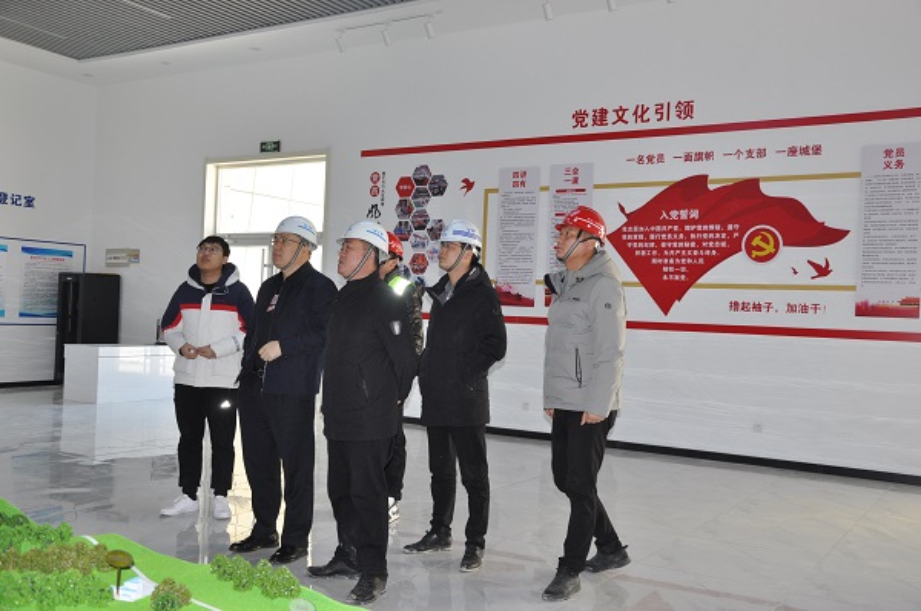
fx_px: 920
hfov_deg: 53.2
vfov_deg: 36.8
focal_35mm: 36
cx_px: 460
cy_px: 306
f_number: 5.6
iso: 640
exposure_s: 1/200
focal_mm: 24
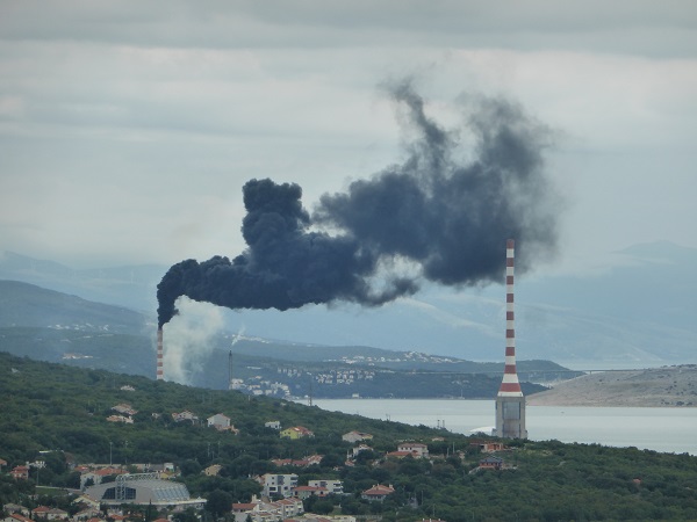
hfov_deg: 6.9
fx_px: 5819
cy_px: 261
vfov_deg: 5.1
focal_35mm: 289
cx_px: 348
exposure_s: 1/400
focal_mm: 51.5
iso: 160
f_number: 5.9
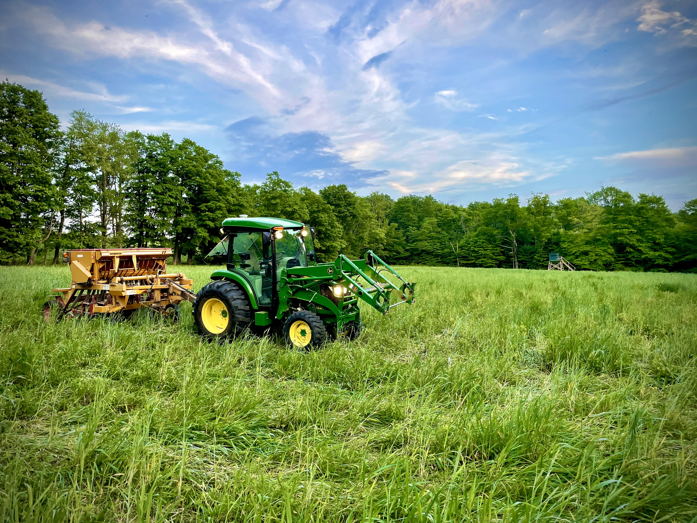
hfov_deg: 67.3
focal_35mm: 26
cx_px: 348
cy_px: 262
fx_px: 524
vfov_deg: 53.1
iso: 32
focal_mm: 4.2
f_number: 1.6
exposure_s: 1/122
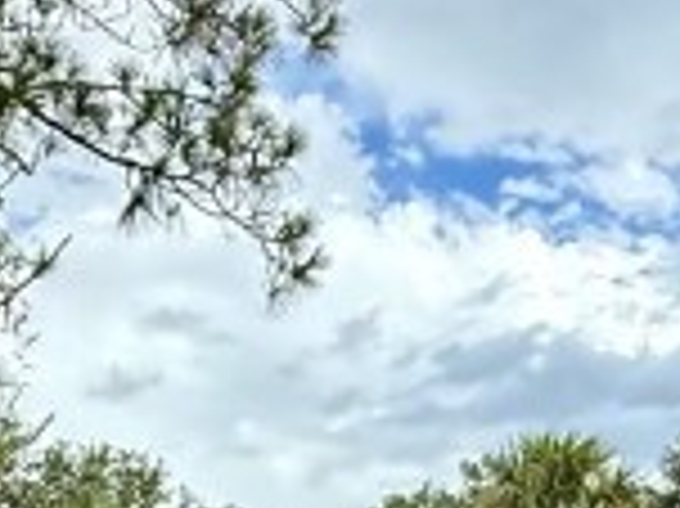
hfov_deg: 20.7
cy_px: 755
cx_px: 338
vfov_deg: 14.5
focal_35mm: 95
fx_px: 1865
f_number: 2.2
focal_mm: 2.22
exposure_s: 1/841
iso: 64
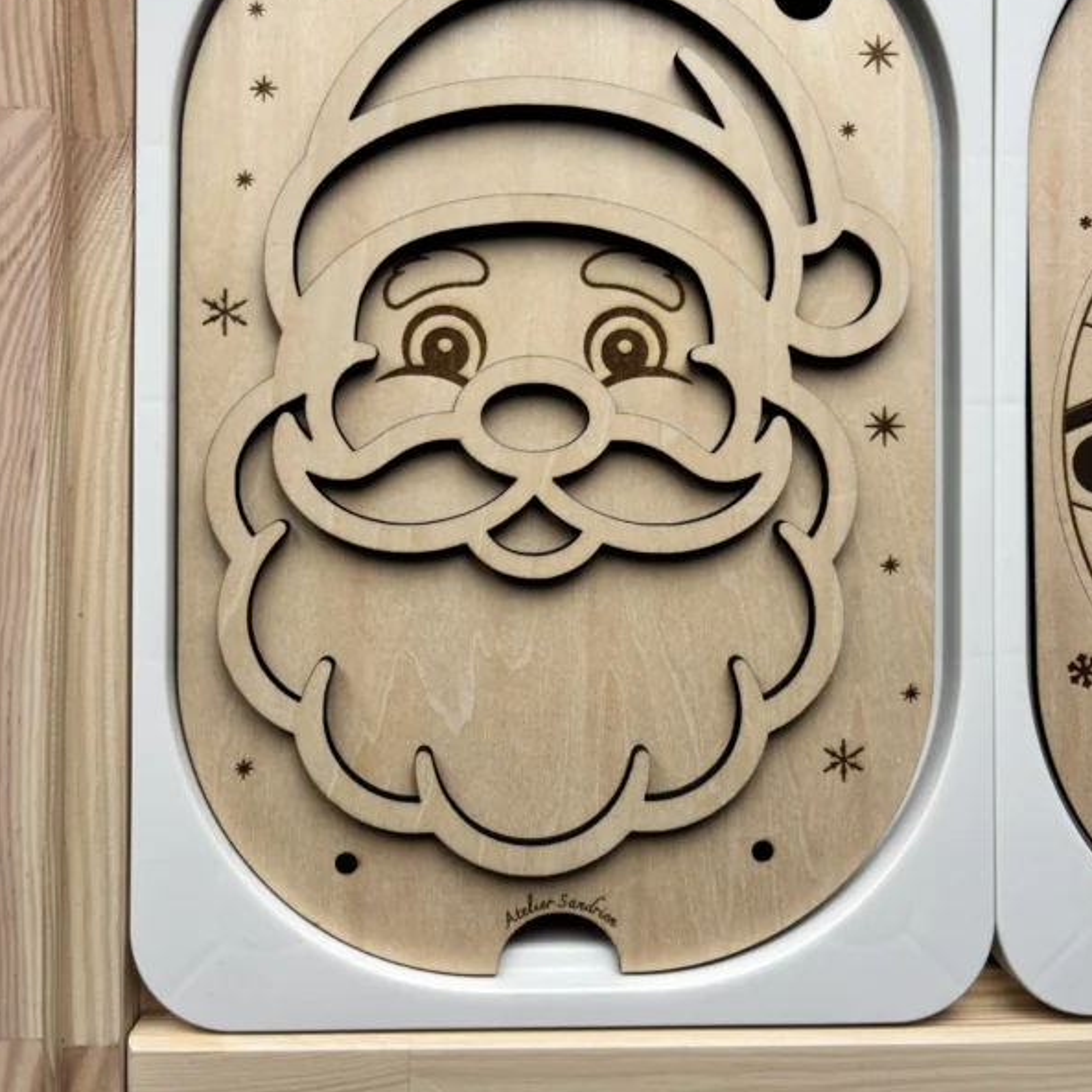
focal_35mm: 31
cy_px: 444
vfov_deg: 52.2
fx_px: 1106
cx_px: 545
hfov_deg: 52.5
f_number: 1.6
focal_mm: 5.96
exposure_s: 1/144
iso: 40
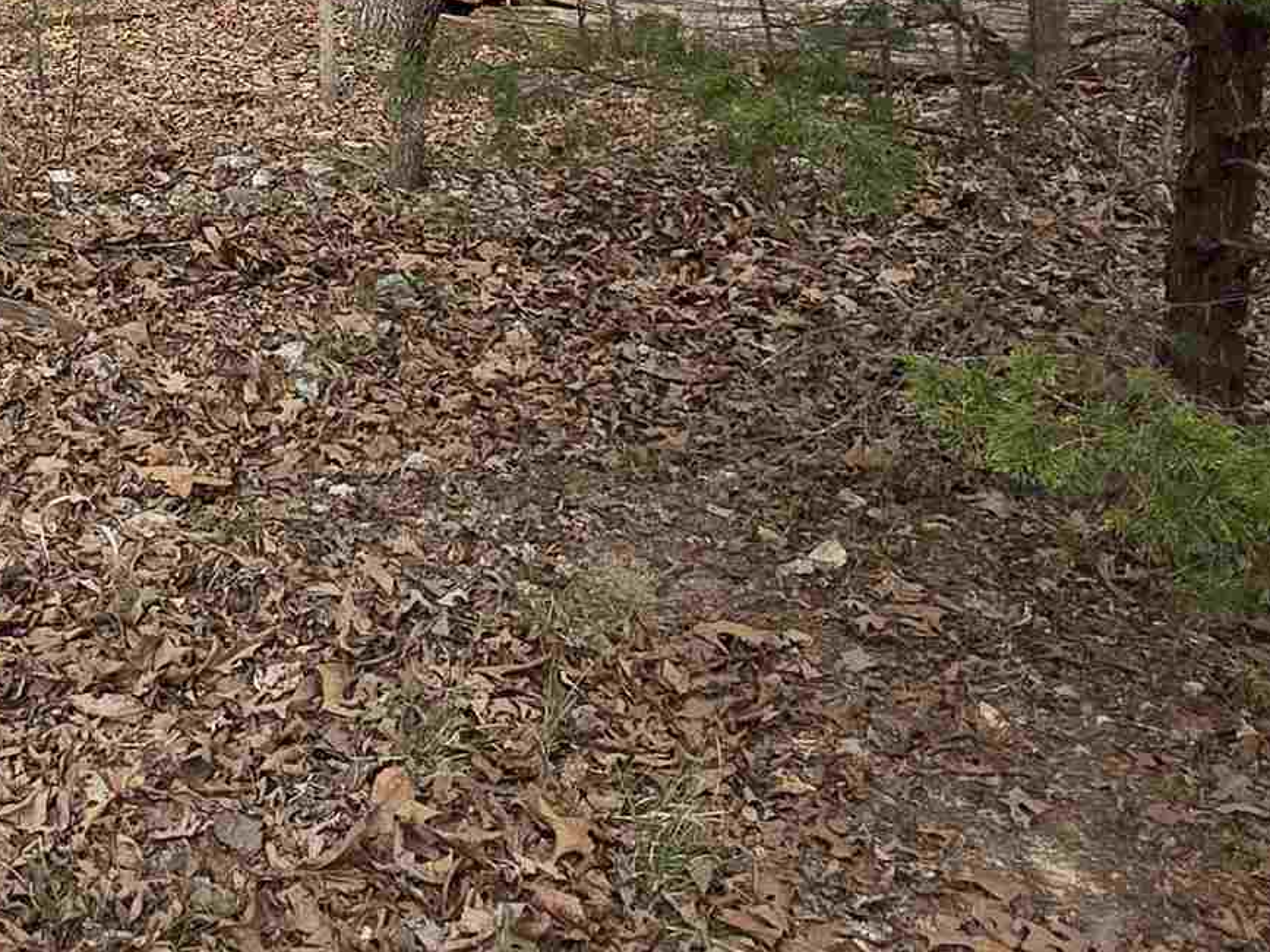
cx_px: 120
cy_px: -42
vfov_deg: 29.1
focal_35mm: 46
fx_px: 1688
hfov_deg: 38.3
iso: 40
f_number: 1.9
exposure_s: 1/701
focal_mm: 2.2
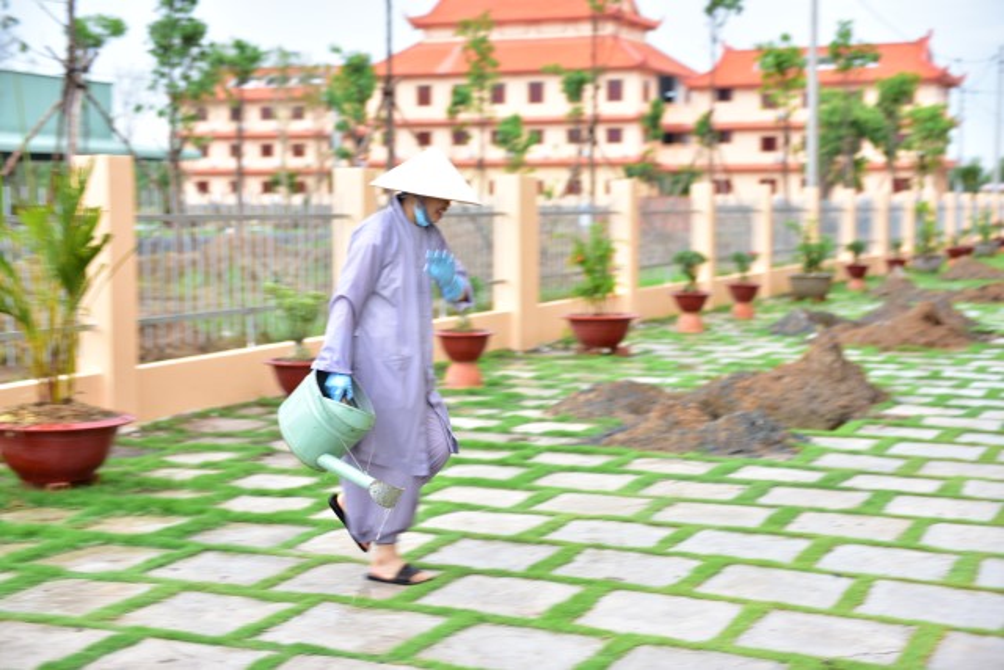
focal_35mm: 58
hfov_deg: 34.5
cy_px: 335
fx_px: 1618
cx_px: 502
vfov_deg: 23.4
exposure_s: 1/80
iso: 125
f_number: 2.8
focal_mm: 58
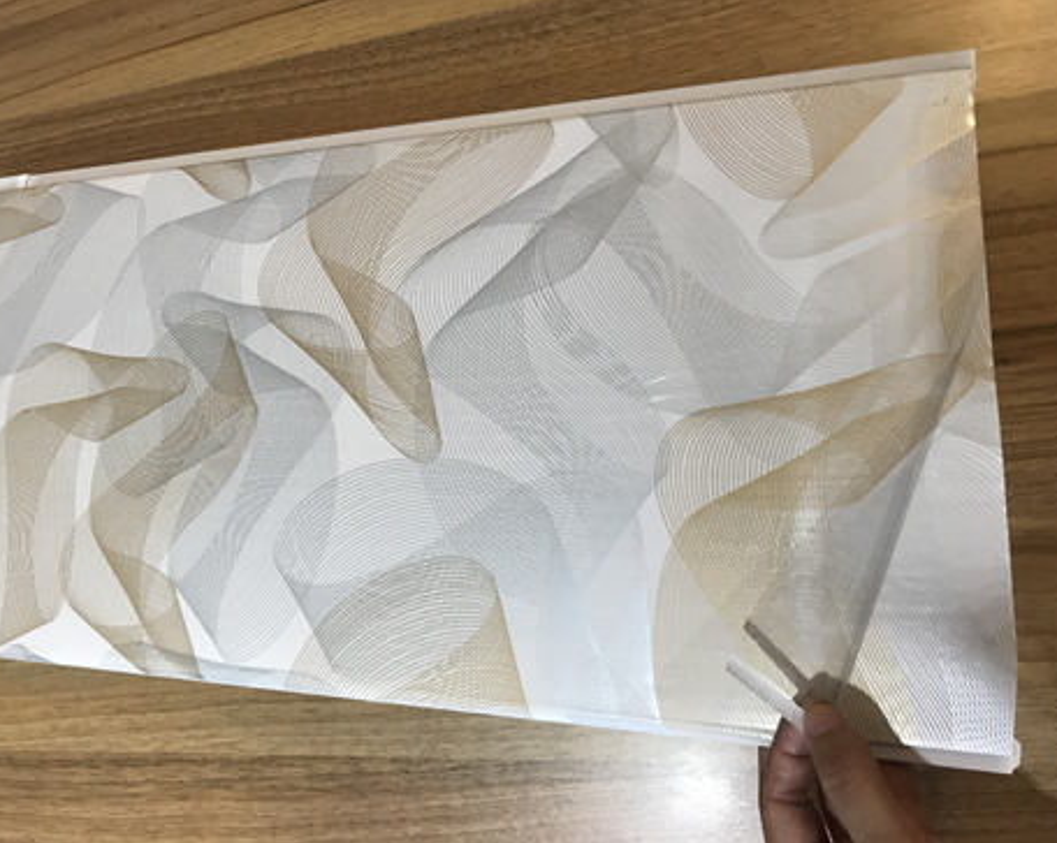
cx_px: 484
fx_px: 938
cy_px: 411
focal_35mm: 30
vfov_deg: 48.4
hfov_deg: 58.7
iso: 32
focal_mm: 3.99
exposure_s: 1/25
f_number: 1.8
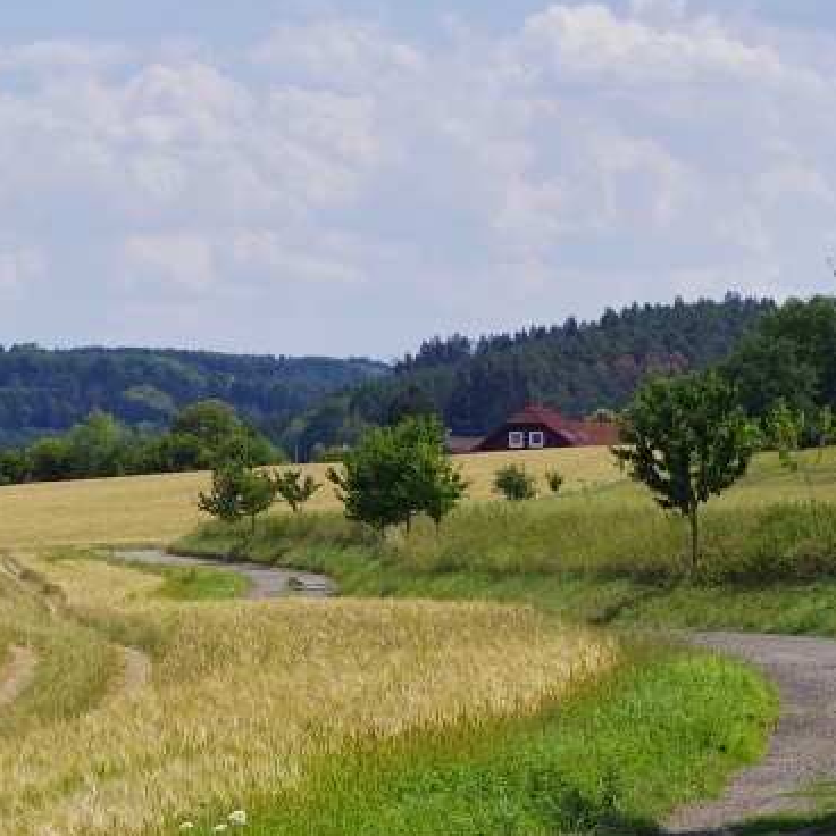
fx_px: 4874
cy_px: 678
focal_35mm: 178
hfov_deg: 9.7
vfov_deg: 9.8
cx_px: -2
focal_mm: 43
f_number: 16
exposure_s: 1/30
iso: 125
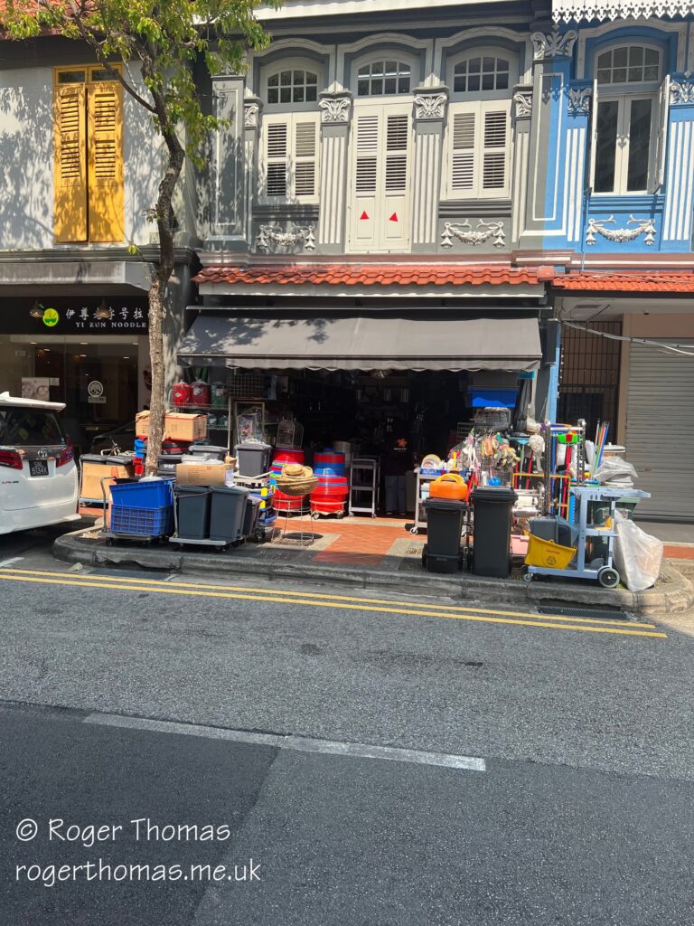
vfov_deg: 67.3
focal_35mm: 26
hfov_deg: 53.1
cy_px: 463
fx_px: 695
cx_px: 347
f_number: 1.5
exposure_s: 1/1934
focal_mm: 5.7
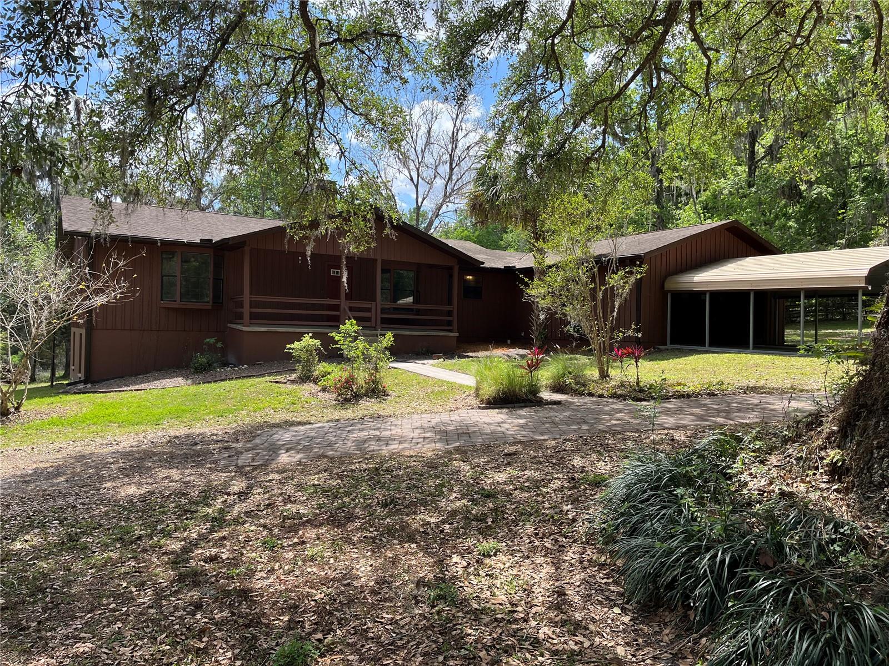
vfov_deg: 53.1
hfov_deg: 67.3
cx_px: 444
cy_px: 333
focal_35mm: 26
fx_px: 668
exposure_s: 1/1339
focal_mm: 5.1
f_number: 1.6
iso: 50
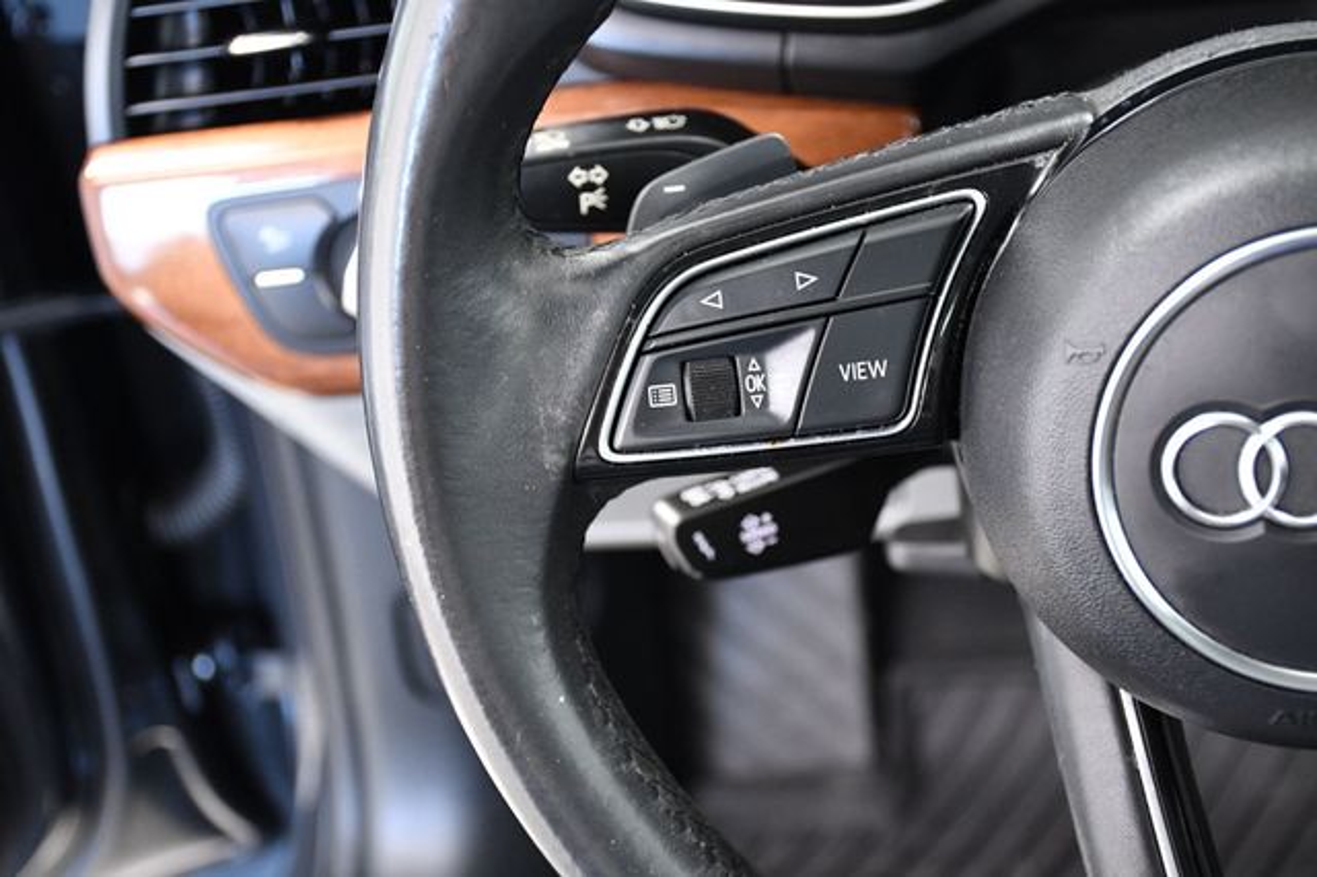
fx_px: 2084
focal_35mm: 57
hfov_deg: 35.1
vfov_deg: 23.8
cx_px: 658
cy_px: 438
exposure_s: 1/60
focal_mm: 38
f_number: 4.2
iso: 2500
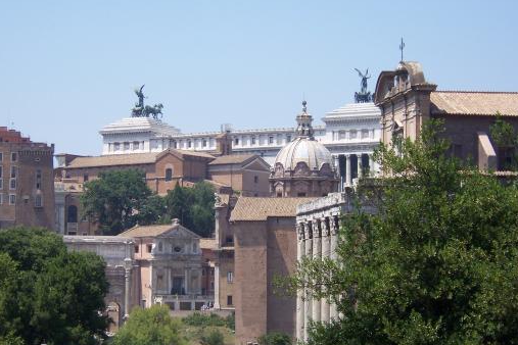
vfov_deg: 13.0
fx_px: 1511
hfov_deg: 19.5
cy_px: 157
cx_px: 260
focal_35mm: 105
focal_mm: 16.6
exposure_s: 1/350
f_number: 4.9
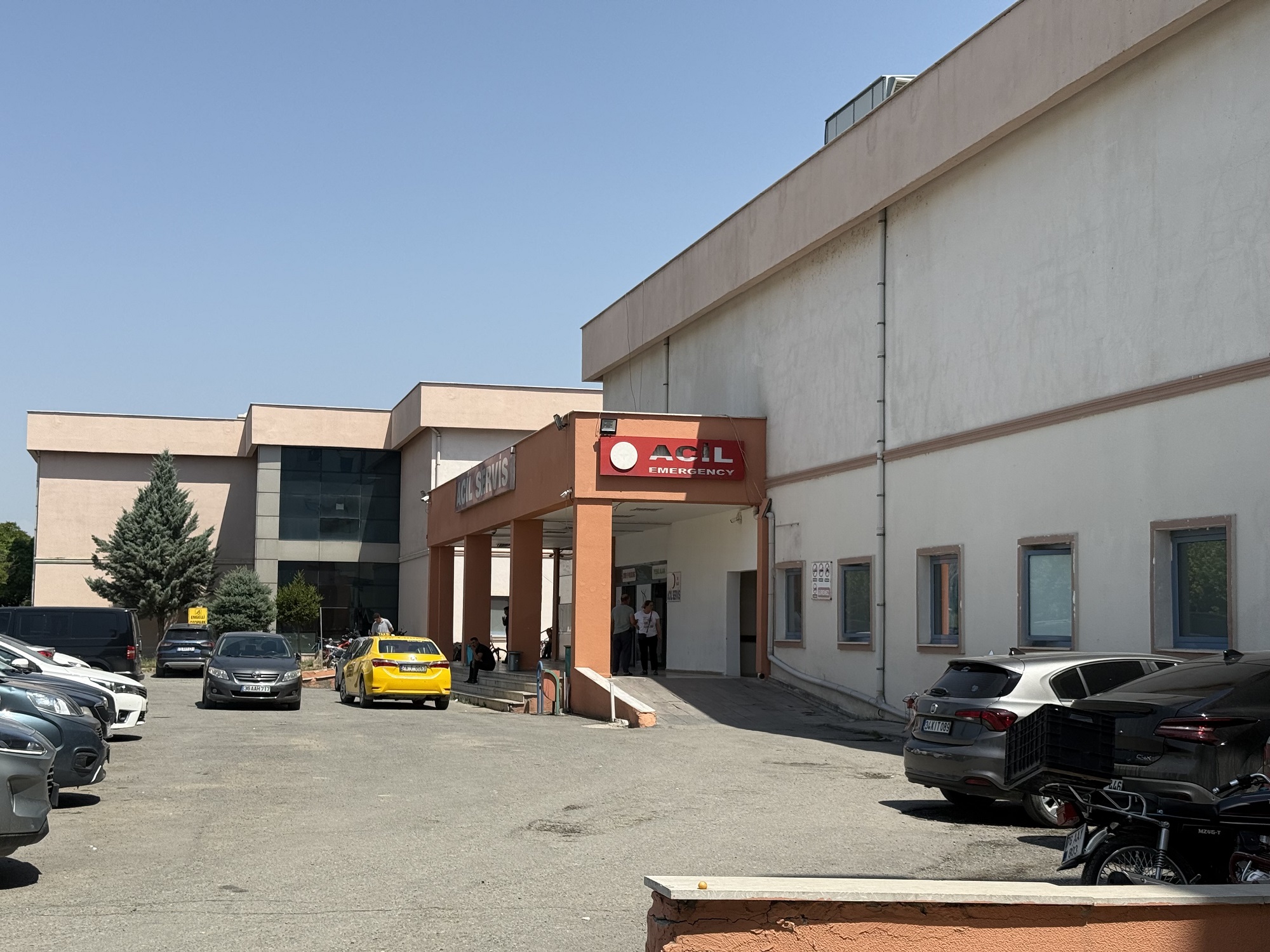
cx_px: 635
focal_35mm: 48
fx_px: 1761
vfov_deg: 30.3
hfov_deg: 39.7
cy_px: 476
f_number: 1.78
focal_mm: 6.76
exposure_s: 1/5208
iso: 64
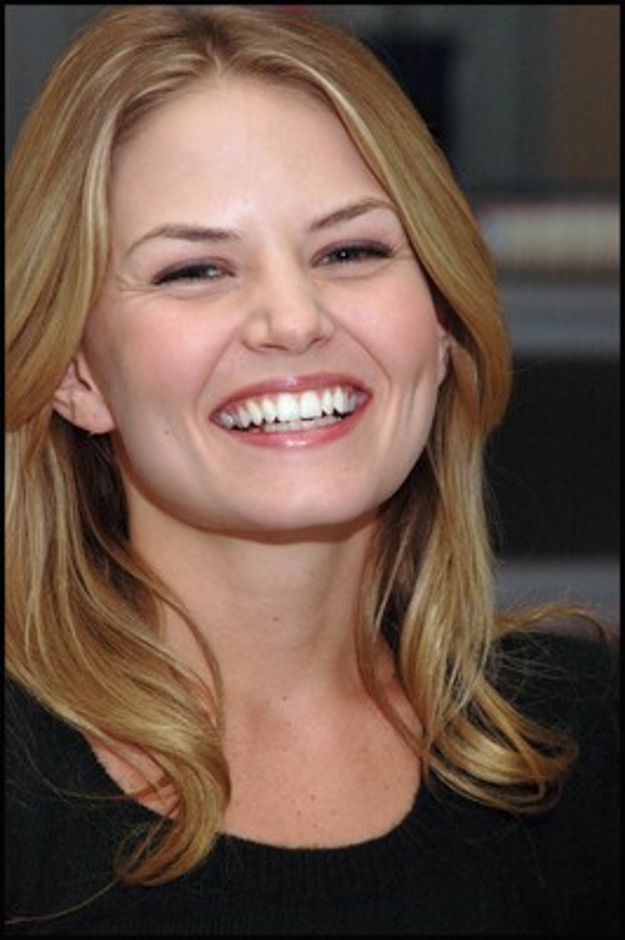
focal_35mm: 255
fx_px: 6652
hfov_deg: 5.4
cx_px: 312
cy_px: 470
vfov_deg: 8.1
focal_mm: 170
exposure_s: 1/320
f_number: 9
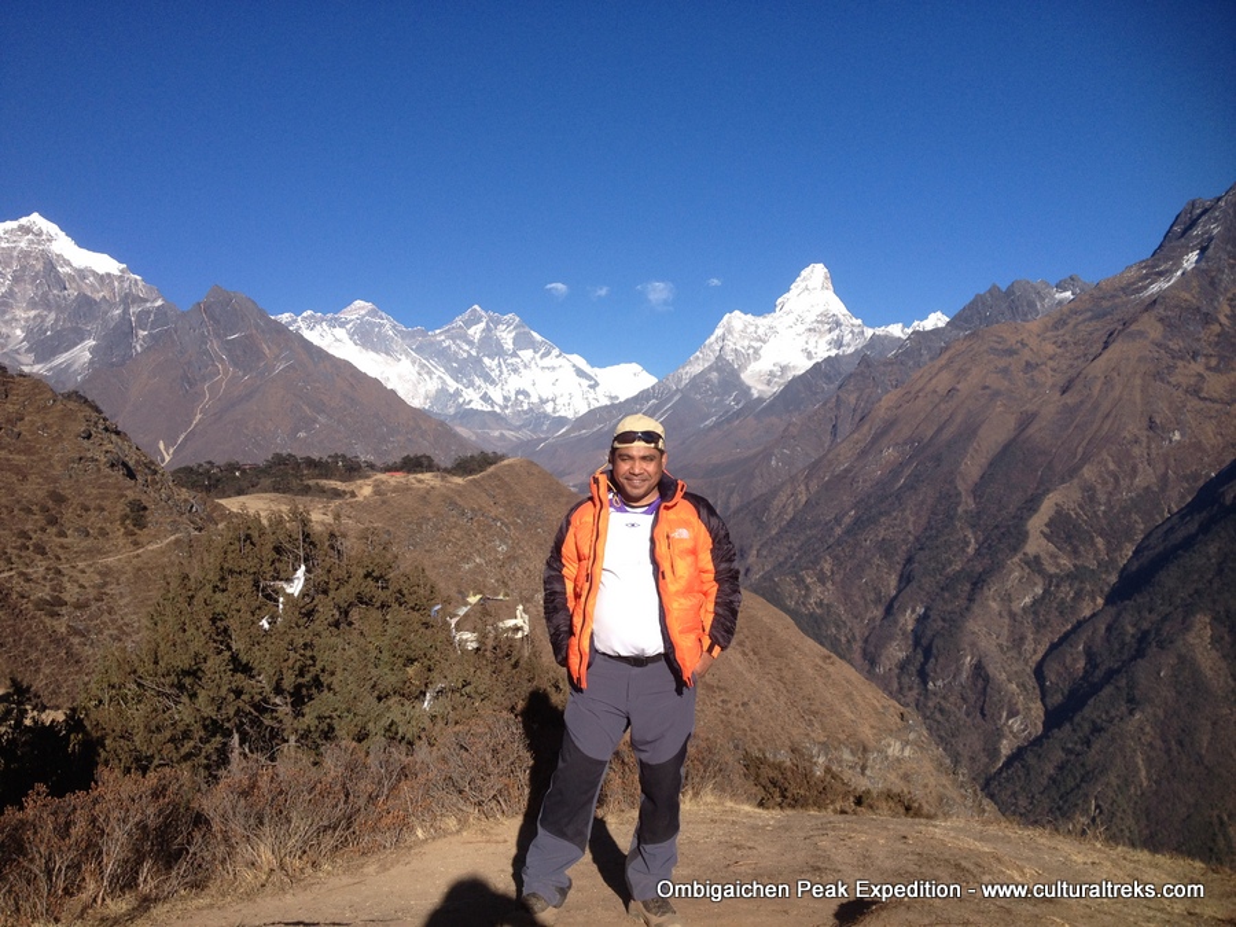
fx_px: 1250
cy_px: 464
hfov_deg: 52.6
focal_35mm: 35
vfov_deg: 40.7
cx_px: 618
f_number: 2.4
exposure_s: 1/1727
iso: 50
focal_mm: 4.28
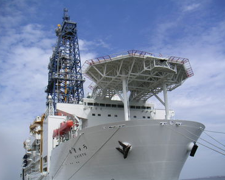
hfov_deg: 46.8
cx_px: 114
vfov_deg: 38.2
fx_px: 260
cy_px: 91
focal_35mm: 39
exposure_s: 1/250
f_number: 6.7
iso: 50
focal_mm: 5.7
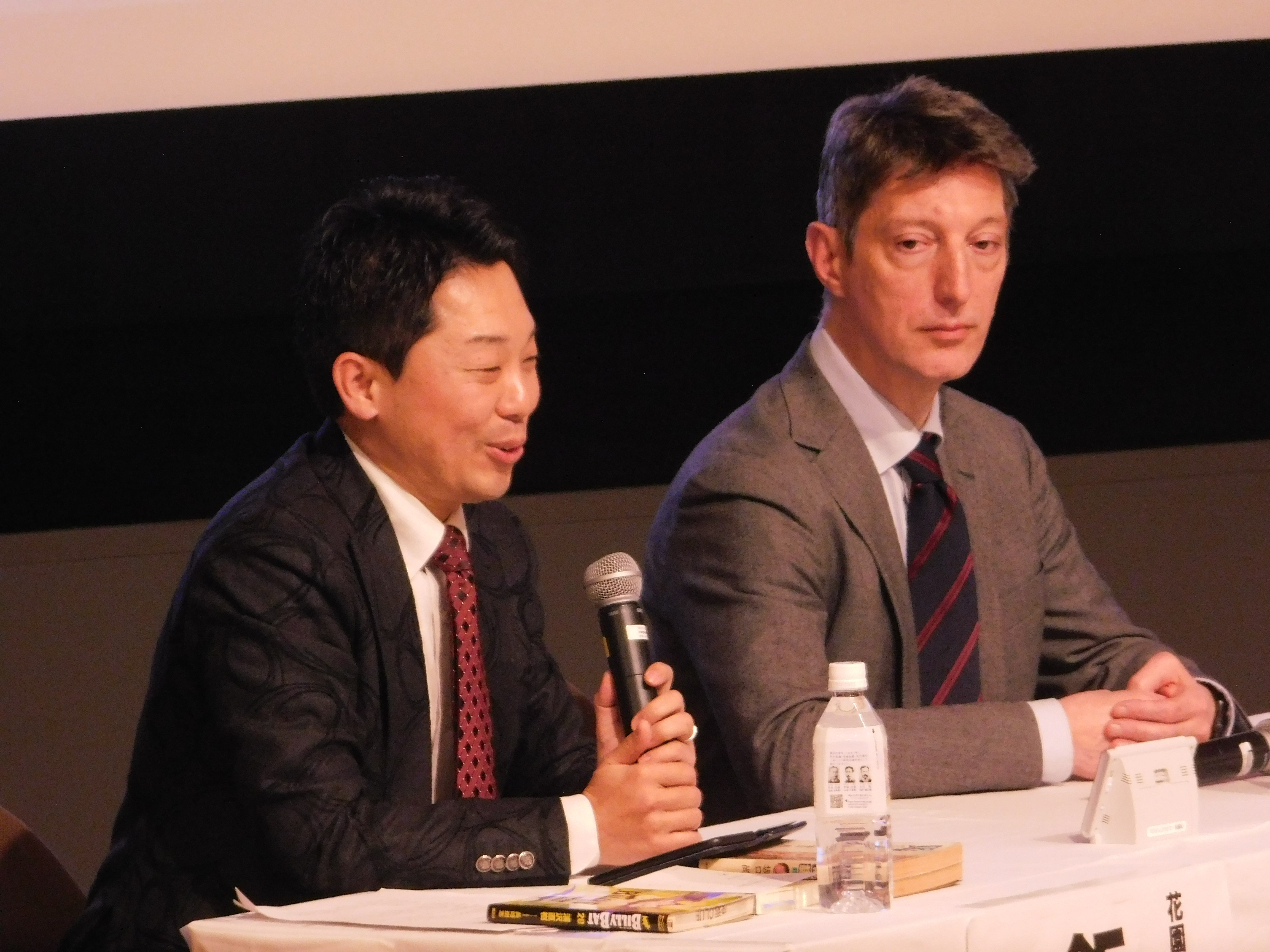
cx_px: 635
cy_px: 476
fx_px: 21169
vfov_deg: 2.6
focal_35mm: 577
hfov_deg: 3.4
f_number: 6
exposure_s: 1/25
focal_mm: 102.5
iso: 800
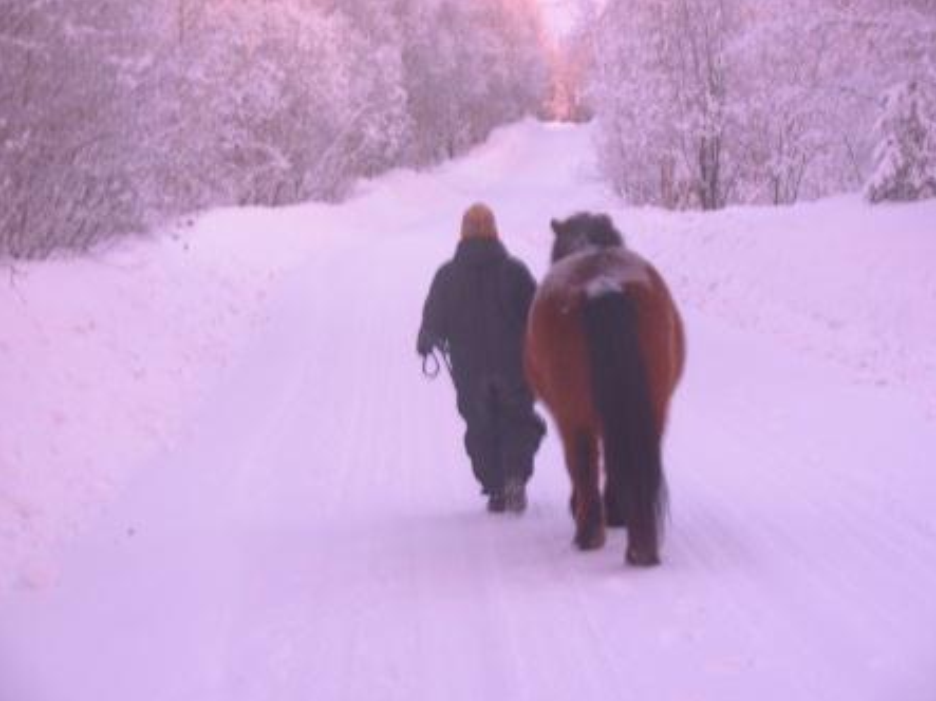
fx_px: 2433
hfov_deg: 21.8
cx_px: 469
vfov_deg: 16.4
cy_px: 350
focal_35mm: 90
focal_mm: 14.7
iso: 50
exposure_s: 1/20.7
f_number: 3.8
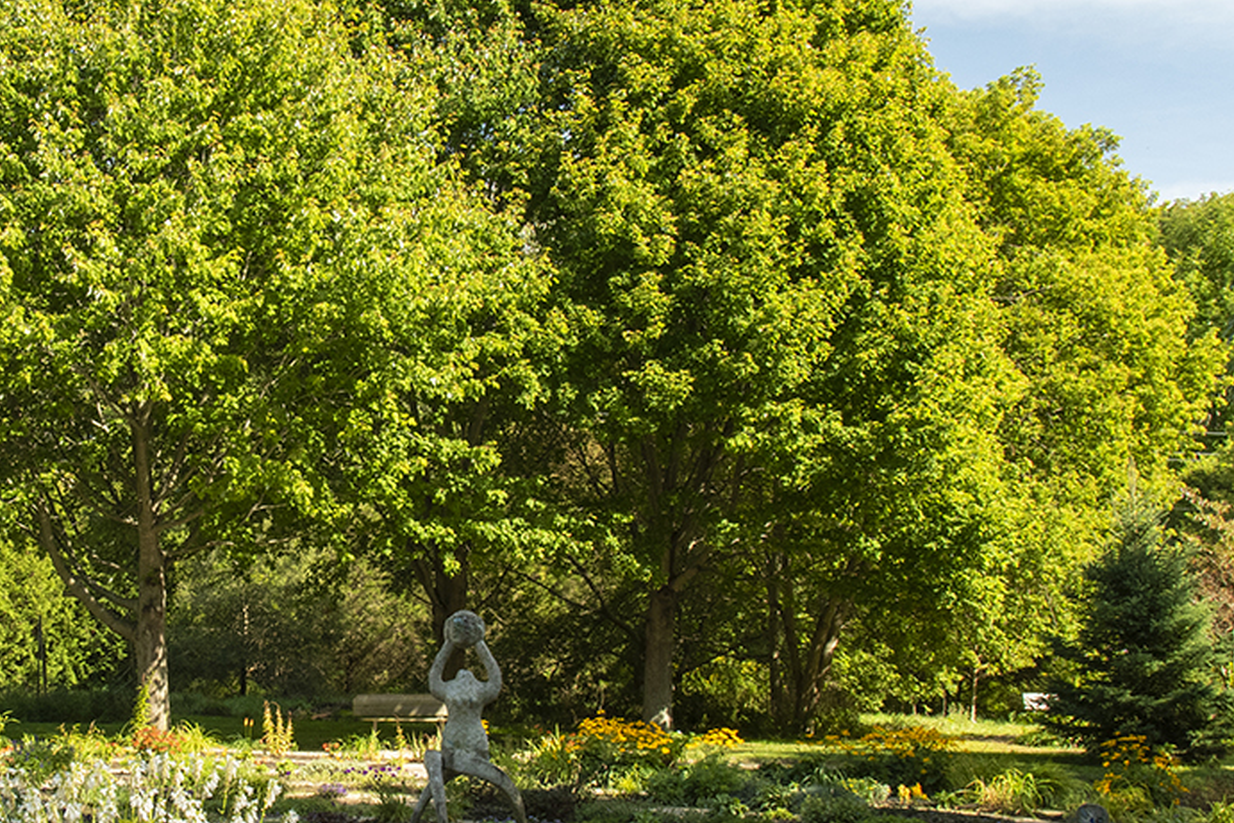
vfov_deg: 26.9
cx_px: 238
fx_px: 1714
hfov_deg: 38.1
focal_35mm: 50
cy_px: 510
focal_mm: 24
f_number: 16
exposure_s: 1/80
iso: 1000
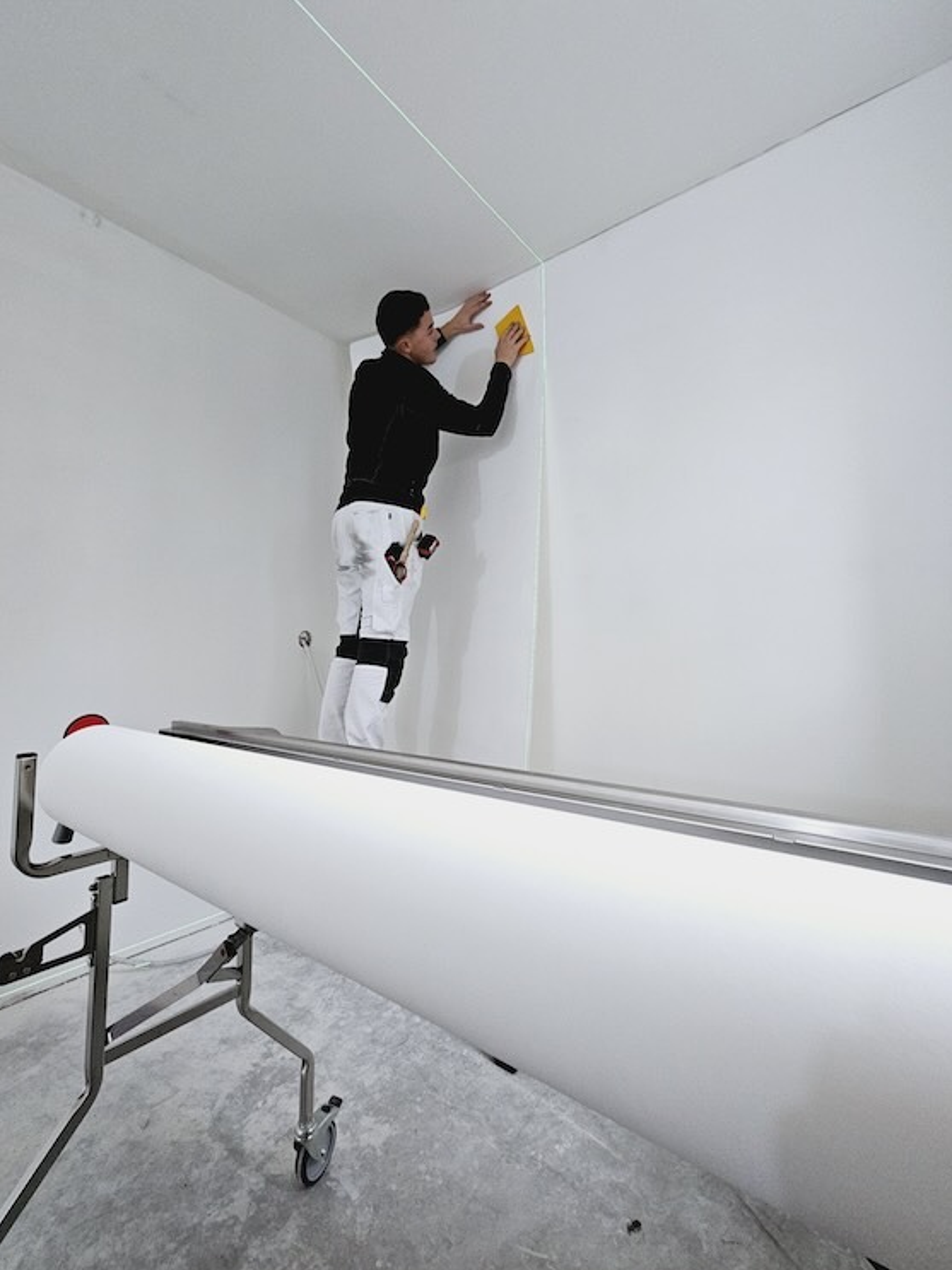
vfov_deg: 102.0
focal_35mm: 14
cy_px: 602
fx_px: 514
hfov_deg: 85.7
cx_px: 472
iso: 320
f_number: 2.2
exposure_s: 1/50
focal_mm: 2.2
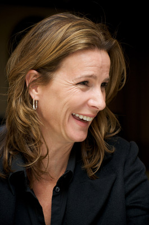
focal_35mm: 112
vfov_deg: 18.3
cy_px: 112
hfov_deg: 12.2
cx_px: 74
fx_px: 698
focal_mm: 112
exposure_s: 1/60
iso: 400
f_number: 6.3
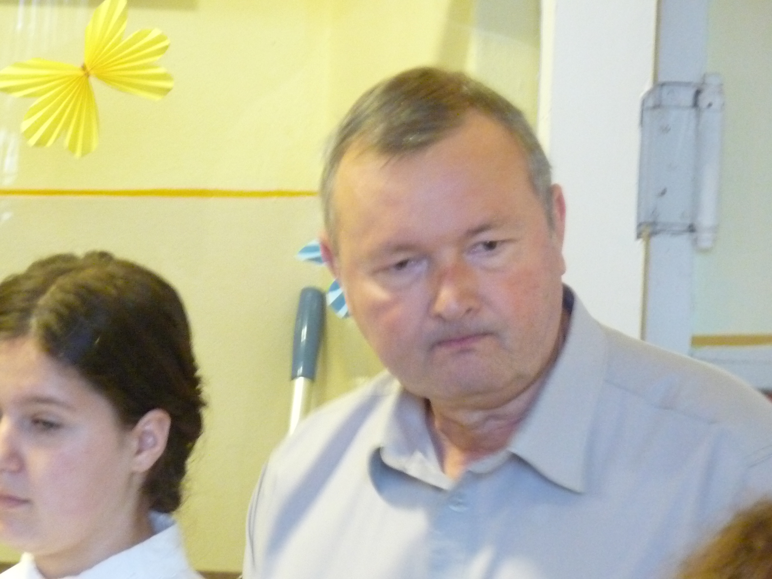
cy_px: 290
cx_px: 386
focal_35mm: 307
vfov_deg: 4.8
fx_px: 6847
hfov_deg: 6.5
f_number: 3.7
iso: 800
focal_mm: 38.5
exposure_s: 1/8
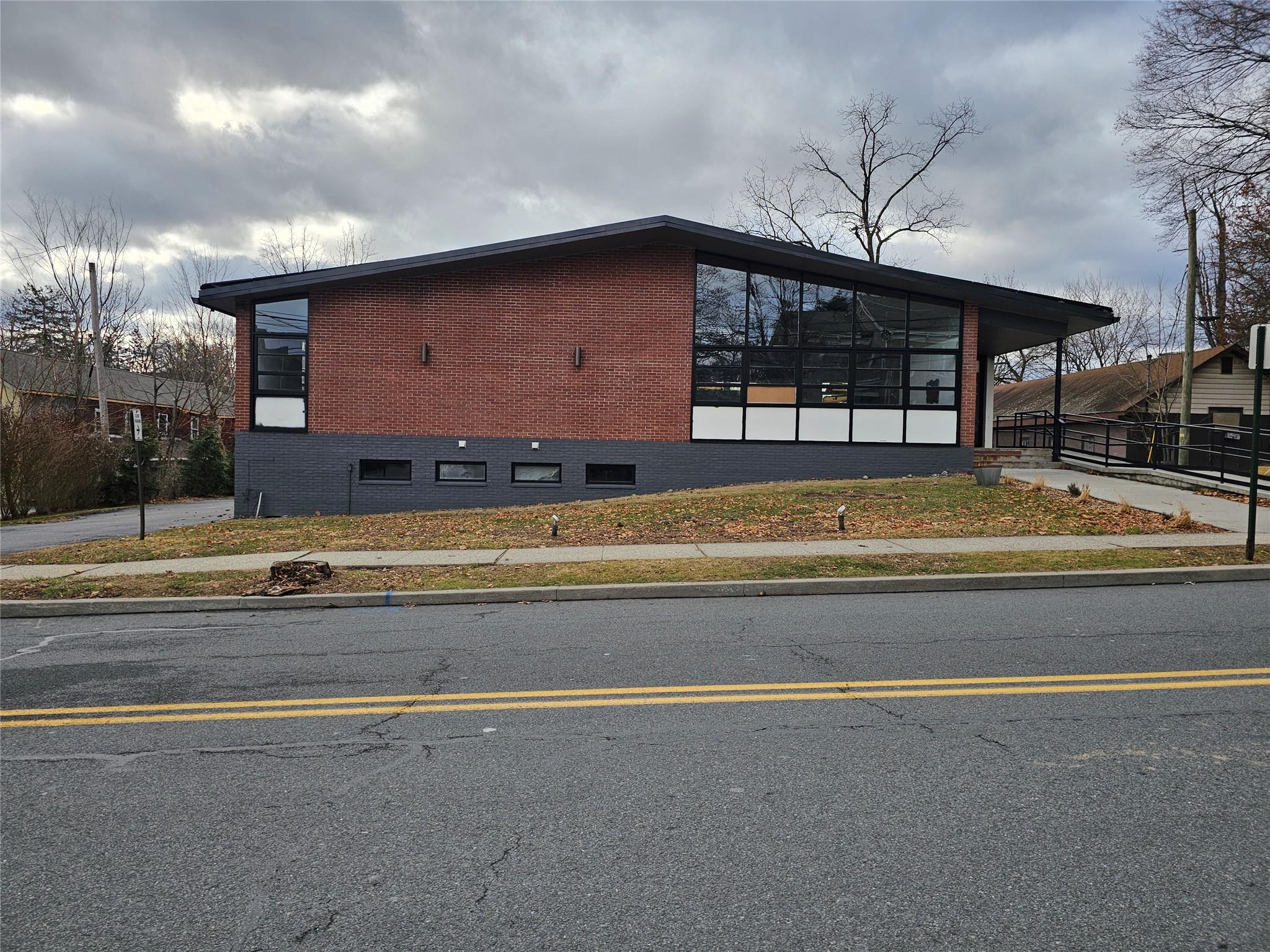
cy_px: 476
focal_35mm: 23
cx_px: 635
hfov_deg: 73.9
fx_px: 844
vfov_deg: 58.9
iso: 10
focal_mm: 6.3
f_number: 1.7
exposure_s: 1/363
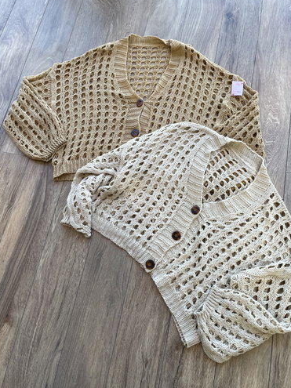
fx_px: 314
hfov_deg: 49.7
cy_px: 191
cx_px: 153
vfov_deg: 63.5
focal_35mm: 28
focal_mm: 4.2
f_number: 1.6
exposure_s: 1/249
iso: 32
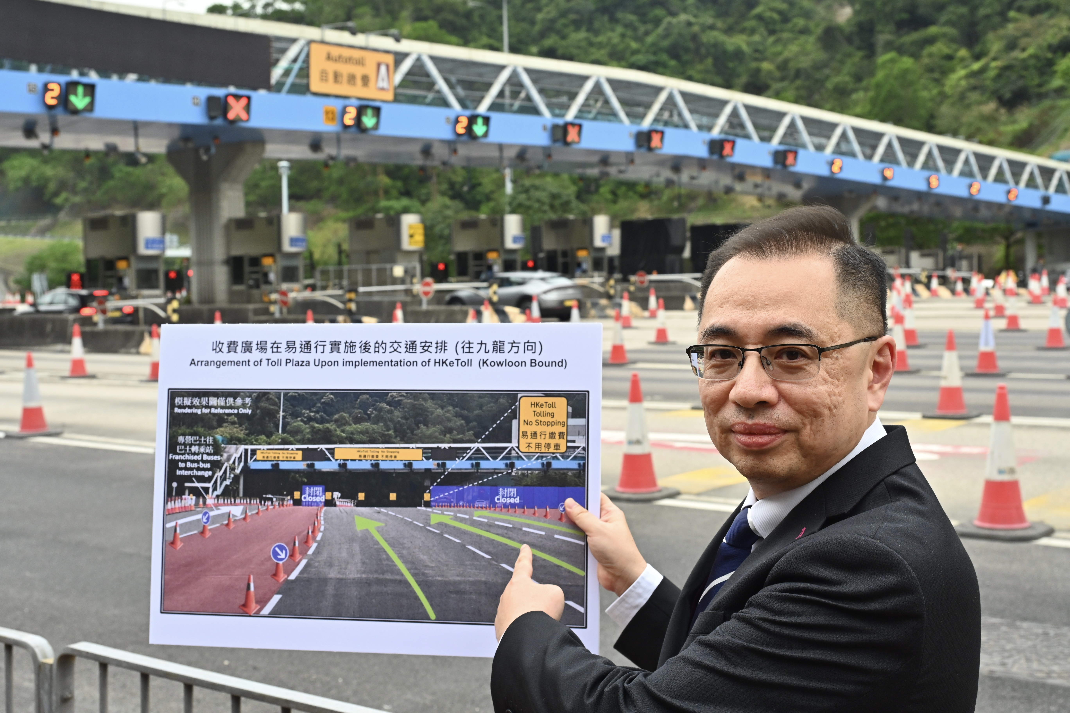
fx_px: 1189
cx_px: 535
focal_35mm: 40
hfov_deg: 48.5
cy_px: 356
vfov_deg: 33.4
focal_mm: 40
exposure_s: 1/160
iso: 640
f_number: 8
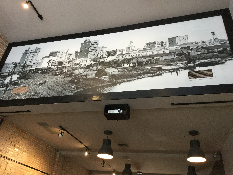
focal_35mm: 31
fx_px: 209
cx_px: 116
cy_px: 88
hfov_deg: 58.4
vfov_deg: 45.4
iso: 64
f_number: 2.4
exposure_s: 1/30
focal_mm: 3.3
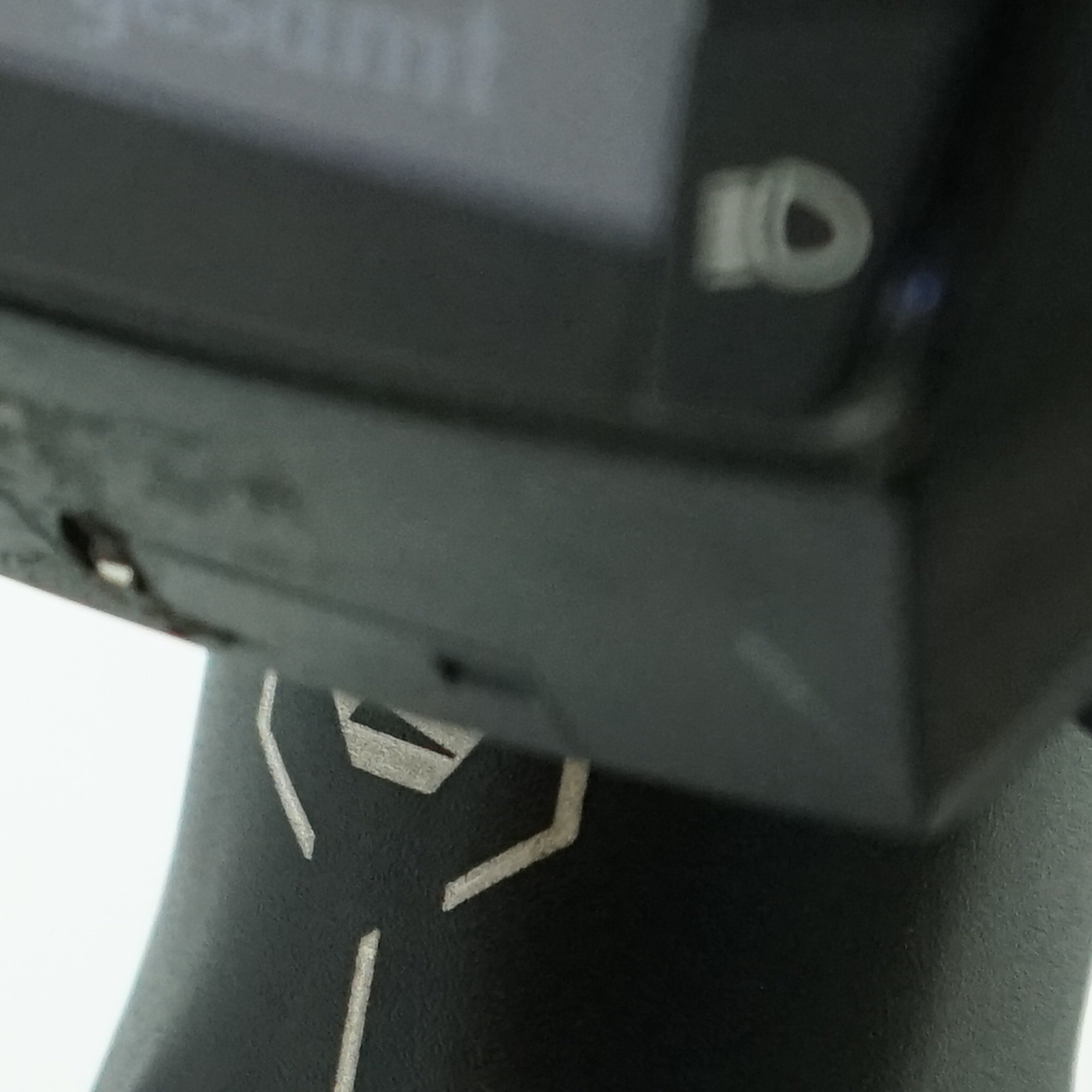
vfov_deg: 9.3
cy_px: -408
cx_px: -1337
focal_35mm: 185
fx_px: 6603
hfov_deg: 8.8
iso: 2500
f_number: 5.6
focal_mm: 37
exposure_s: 1/200
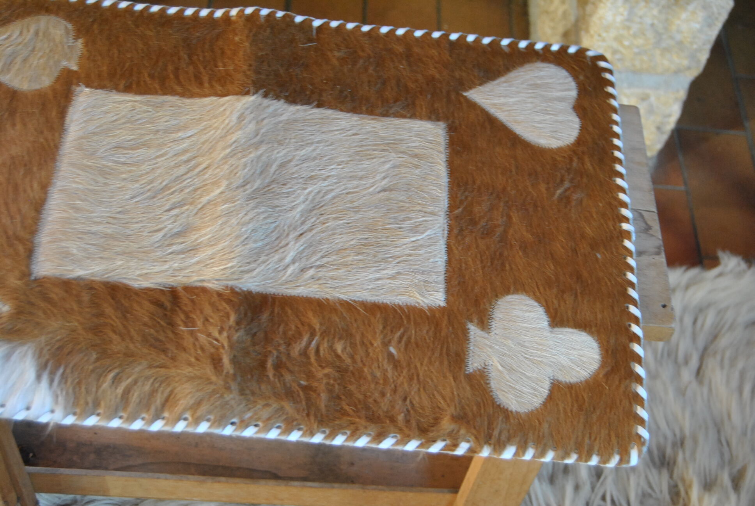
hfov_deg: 37.8
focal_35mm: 52
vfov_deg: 25.8
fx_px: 1102
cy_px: 253
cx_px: 378
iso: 720
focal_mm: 35
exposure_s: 1/30
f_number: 4.5
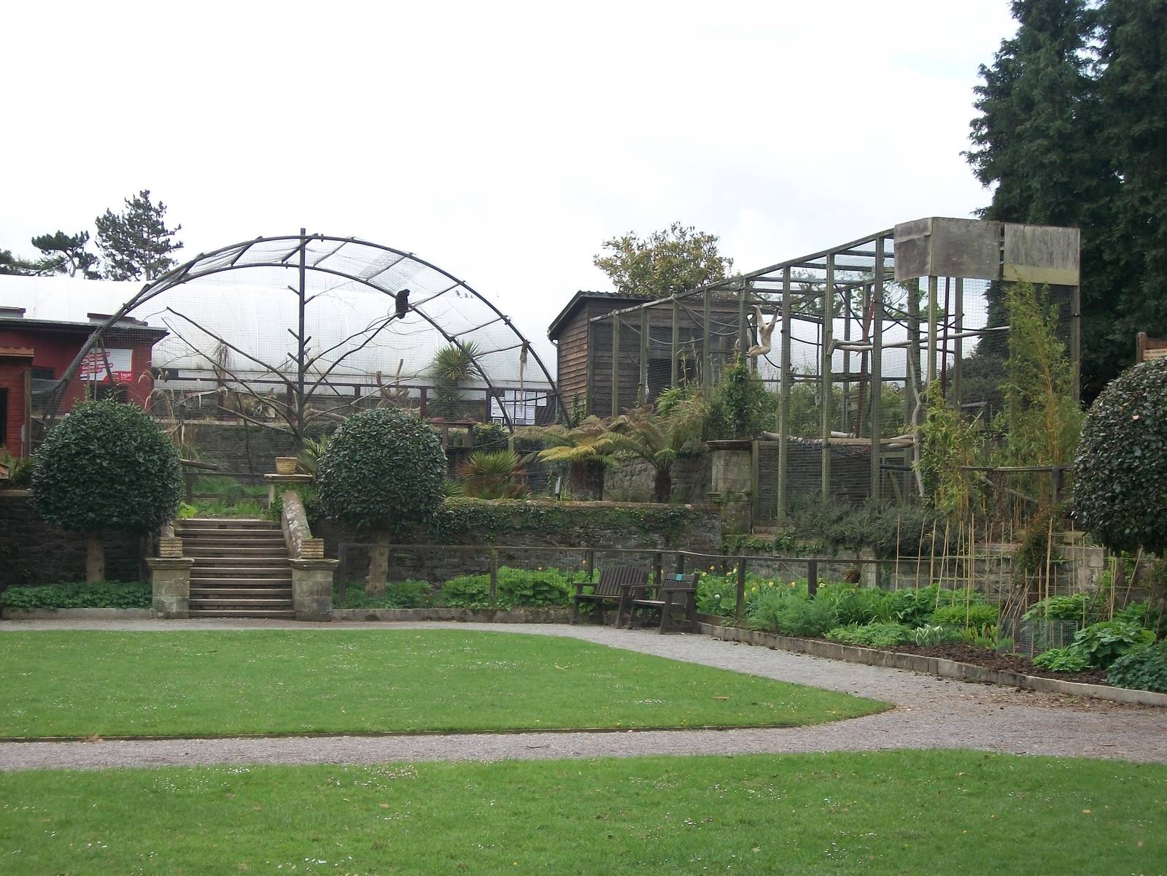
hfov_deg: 31.2
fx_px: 2090
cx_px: 584
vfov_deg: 23.7
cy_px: 438
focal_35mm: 62
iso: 80
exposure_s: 1/250
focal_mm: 11
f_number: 4.1
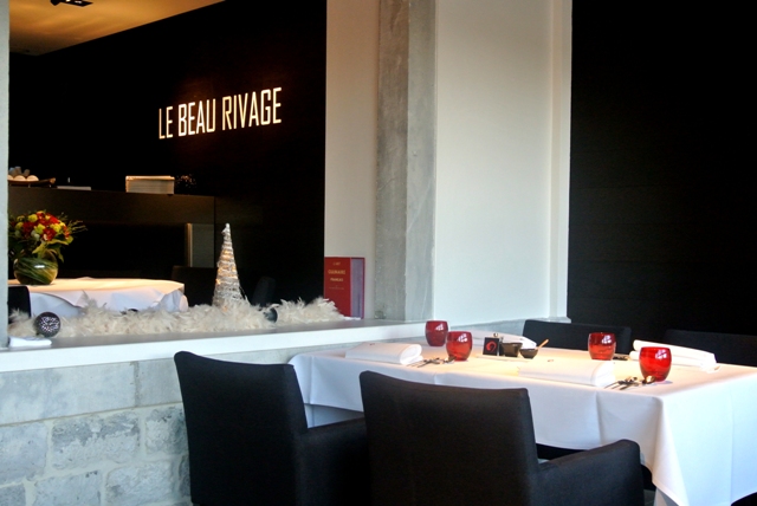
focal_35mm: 45
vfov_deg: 29.9
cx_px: 378
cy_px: 253
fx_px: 947
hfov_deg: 43.6
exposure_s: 1/60
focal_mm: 16.9
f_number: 4.5
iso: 640
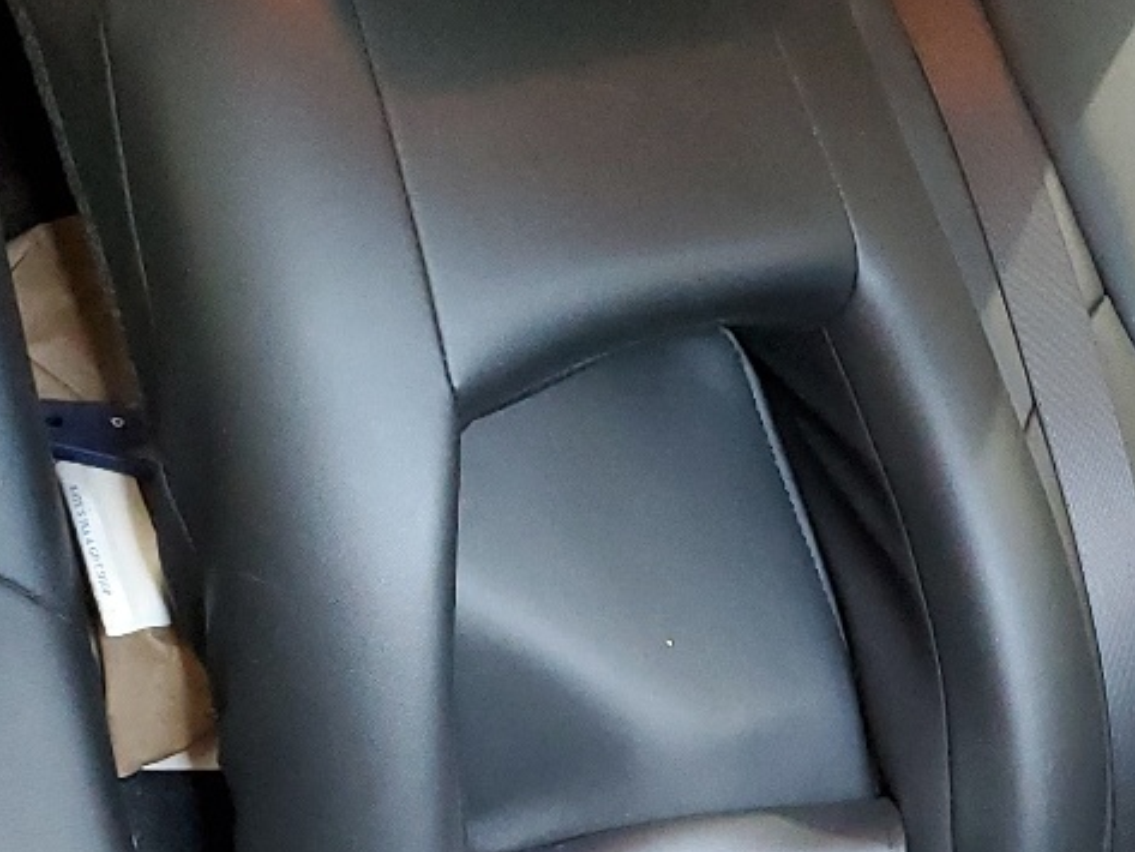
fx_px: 2886
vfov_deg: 16.2
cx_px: 905
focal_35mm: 88
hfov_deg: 22.0
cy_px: 970
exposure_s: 1/60.2
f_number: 1.5
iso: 417
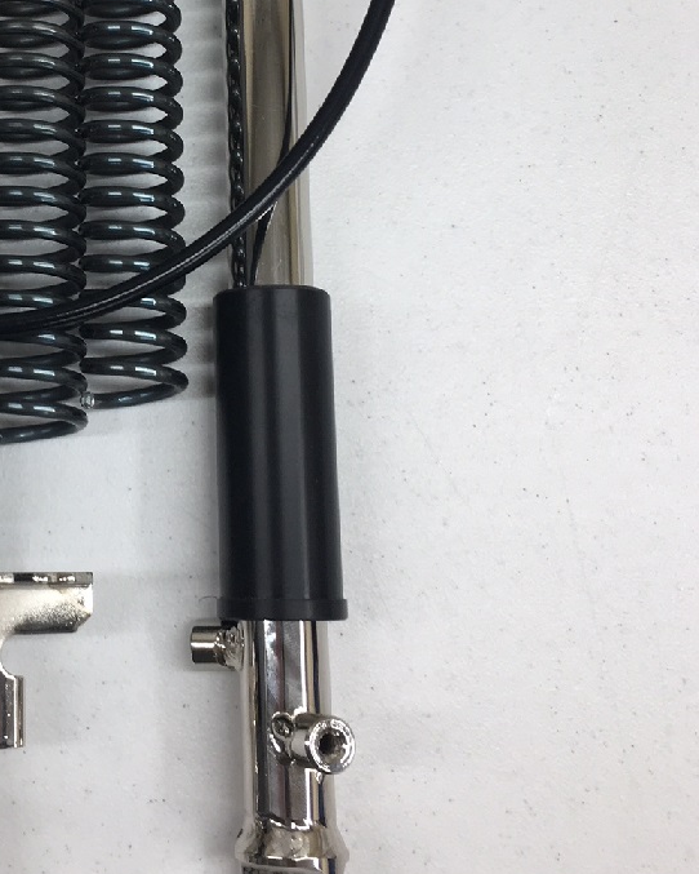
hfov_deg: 25.0
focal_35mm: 59
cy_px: 230
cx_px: 63
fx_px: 1525
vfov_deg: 31.4
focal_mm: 4.15
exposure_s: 1/60
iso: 32
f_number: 2.2
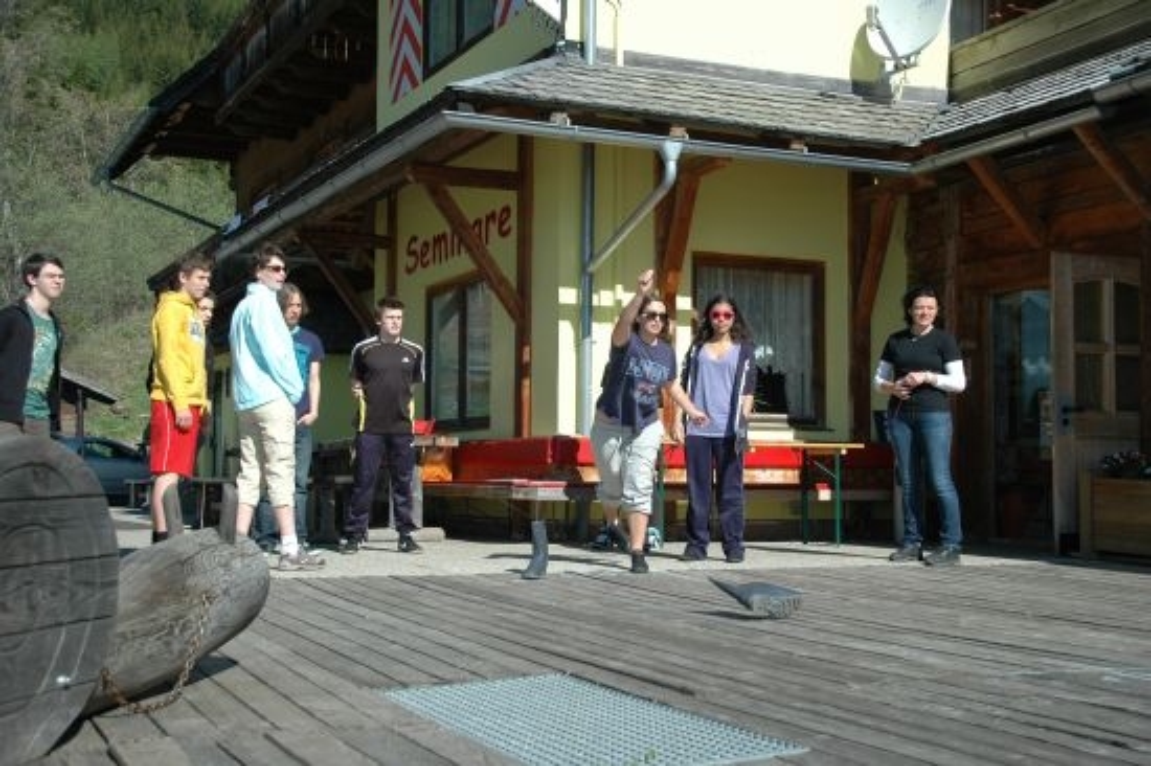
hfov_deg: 42.3
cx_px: 576
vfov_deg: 28.9
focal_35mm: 46
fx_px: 1486
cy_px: 383
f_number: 4.2
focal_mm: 31
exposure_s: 1/1250
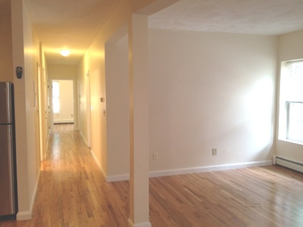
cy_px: 114
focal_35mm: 35
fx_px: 306
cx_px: 152
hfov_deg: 52.6
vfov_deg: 40.7
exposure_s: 1/20
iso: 100
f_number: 2.4
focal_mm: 4.28
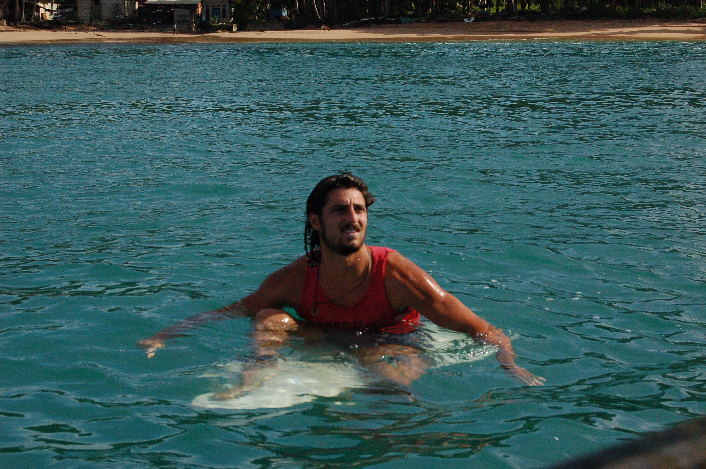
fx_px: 1616
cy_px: 234
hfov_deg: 24.6
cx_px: 353
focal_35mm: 82
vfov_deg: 16.5
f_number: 11
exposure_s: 1/2000
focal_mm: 55
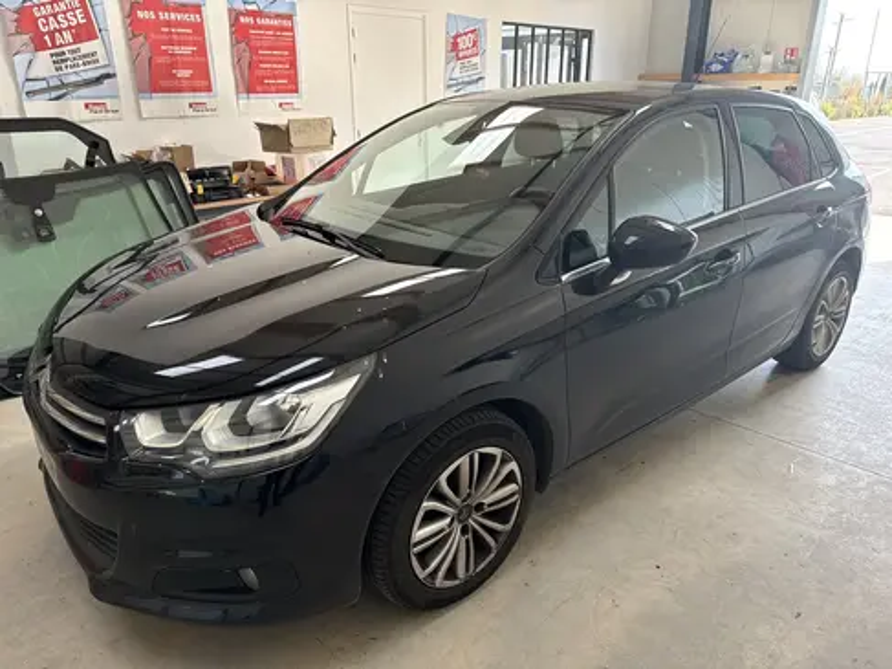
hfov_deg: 71.6
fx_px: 618
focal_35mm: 24
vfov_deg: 56.8
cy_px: 334
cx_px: 446
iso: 160
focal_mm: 6.76
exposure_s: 1/230
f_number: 1.78
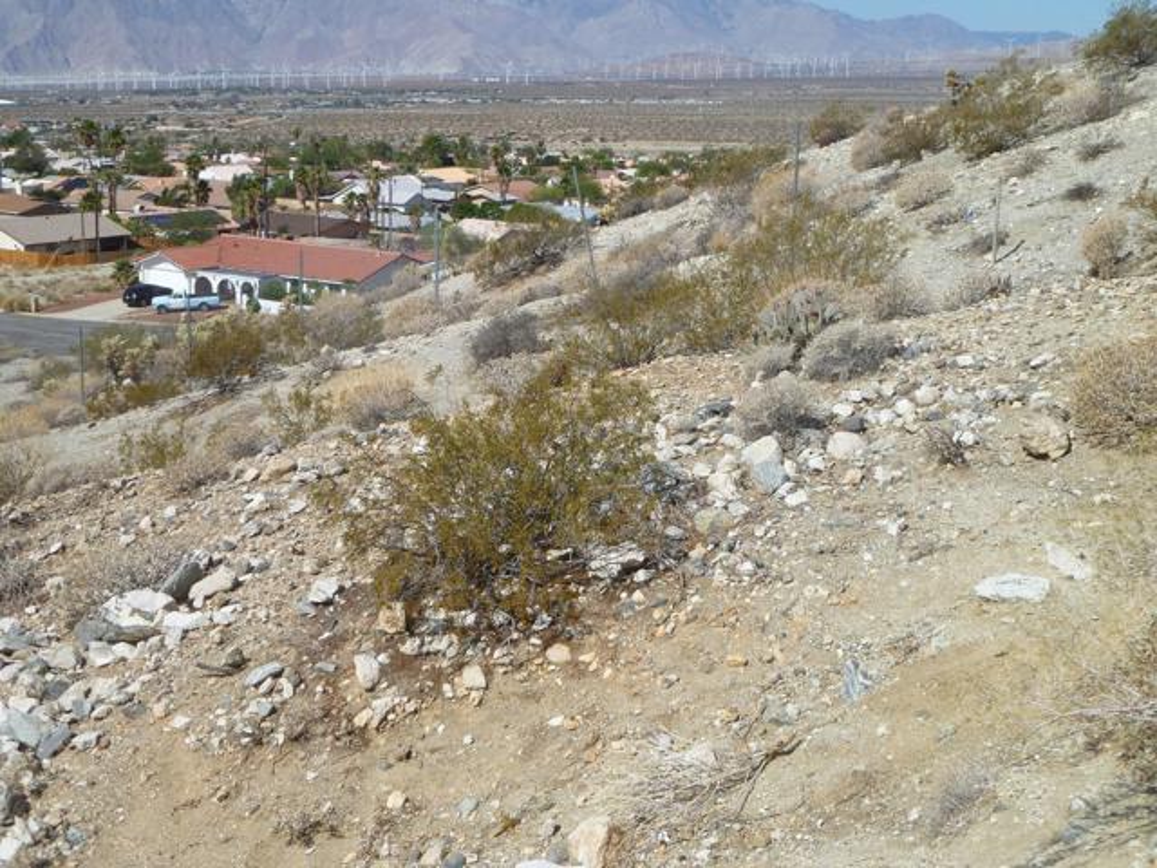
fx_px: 1571
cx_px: 578
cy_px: 434
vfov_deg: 30.9
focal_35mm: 47
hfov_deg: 40.4
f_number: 3.8
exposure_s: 1/800
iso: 80
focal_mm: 8.4
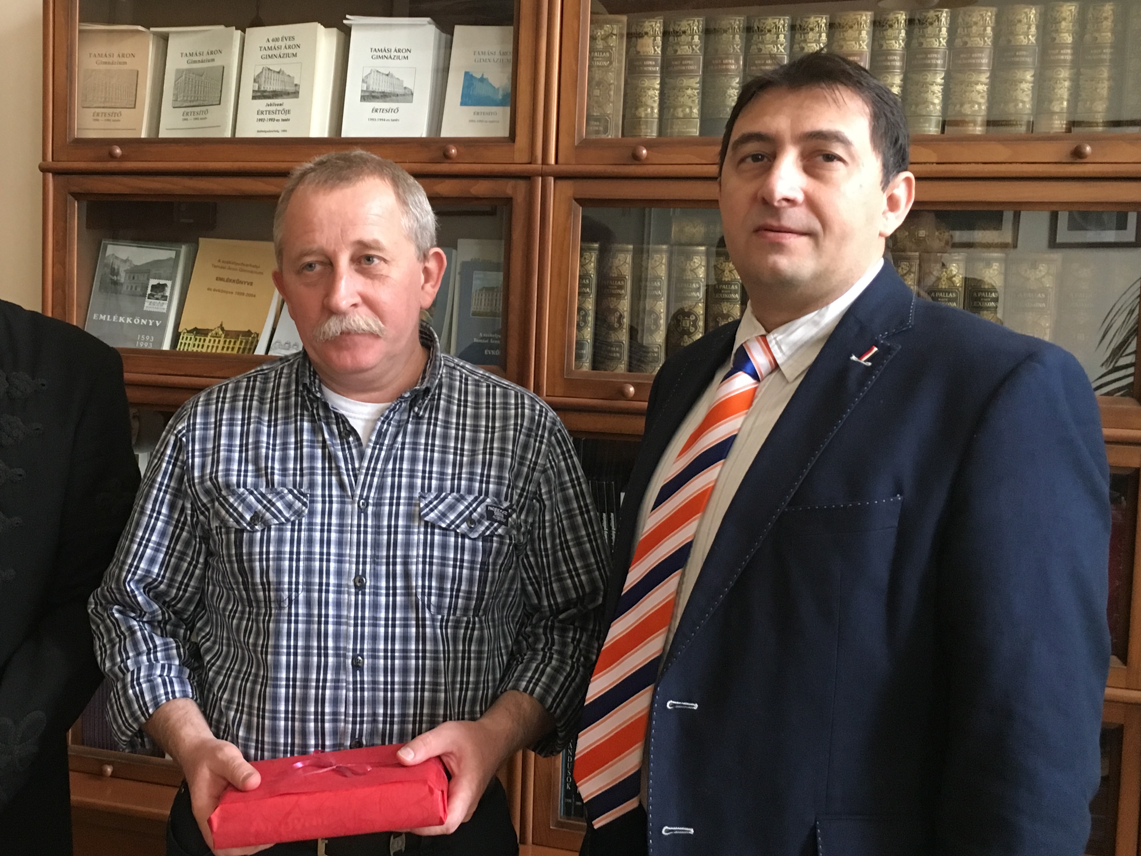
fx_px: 1351
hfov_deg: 45.2
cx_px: 396
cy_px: 375
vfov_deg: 35.1
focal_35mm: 41
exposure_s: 1/20
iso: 200
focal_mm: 4.15
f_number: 2.2
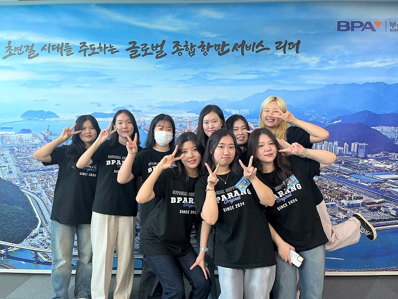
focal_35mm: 26
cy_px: 150
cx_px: 199
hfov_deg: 67.3
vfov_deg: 53.1
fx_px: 299
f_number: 1.6
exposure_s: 1/60
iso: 100
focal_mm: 5.1
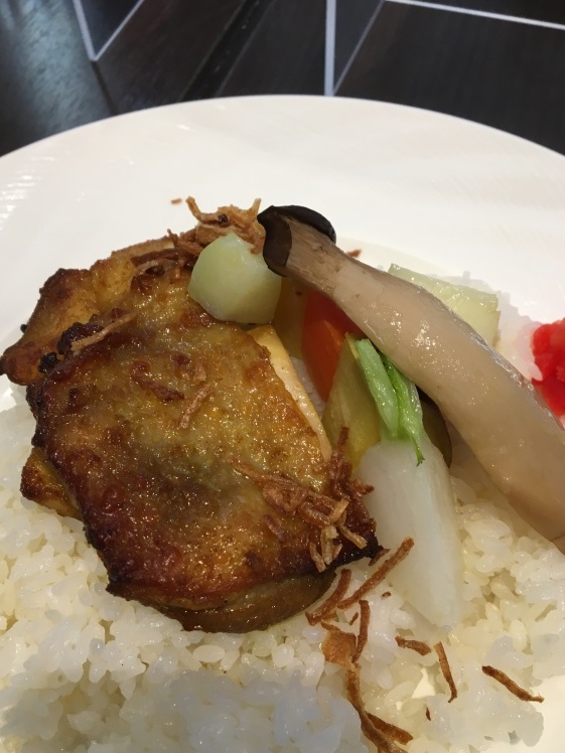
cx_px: 273
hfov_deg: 45.4
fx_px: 675
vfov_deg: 58.3
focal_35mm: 31
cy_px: 385
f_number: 2.2
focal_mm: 4.15
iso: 25
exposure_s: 1/30
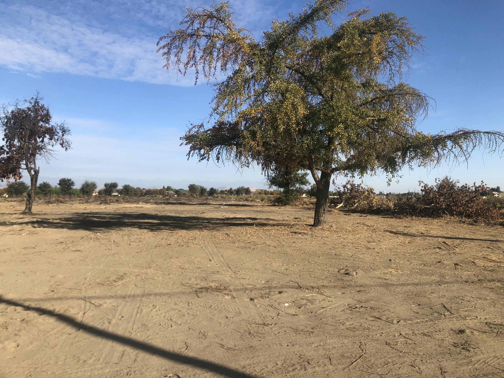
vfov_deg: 49.7
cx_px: 252
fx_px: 408
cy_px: 189
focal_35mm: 28
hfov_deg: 63.4
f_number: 1.8
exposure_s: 1/1919
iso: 20
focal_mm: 3.99
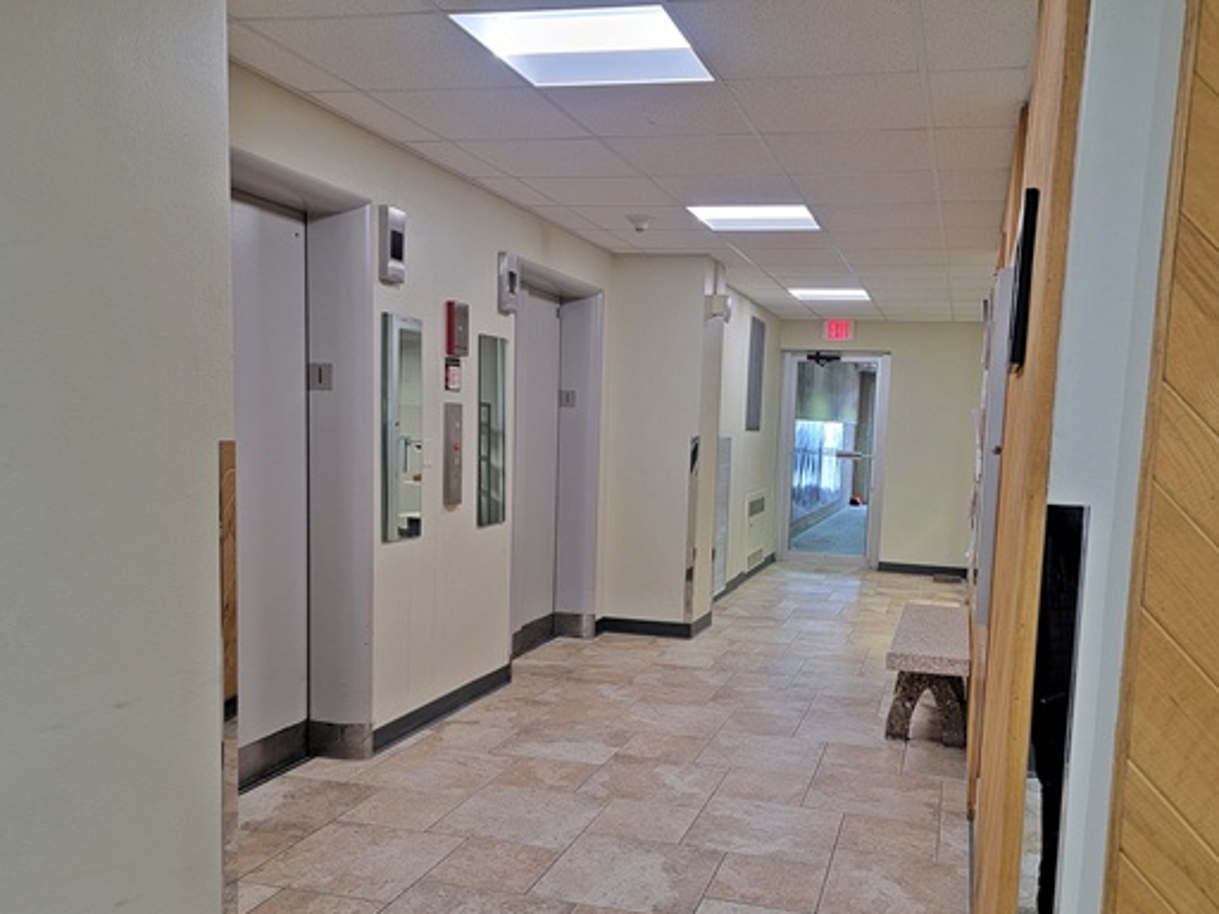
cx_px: 681
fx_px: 1056
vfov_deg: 46.5
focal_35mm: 30
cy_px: 550
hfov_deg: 59.8
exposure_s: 1/40
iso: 200
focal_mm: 6.7
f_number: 1.8
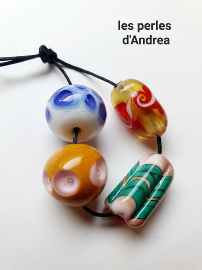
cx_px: 101
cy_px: 135
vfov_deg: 67.3
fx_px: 202
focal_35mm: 26
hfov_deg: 53.1
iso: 320
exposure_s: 1/100
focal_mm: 4.32
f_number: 2.4
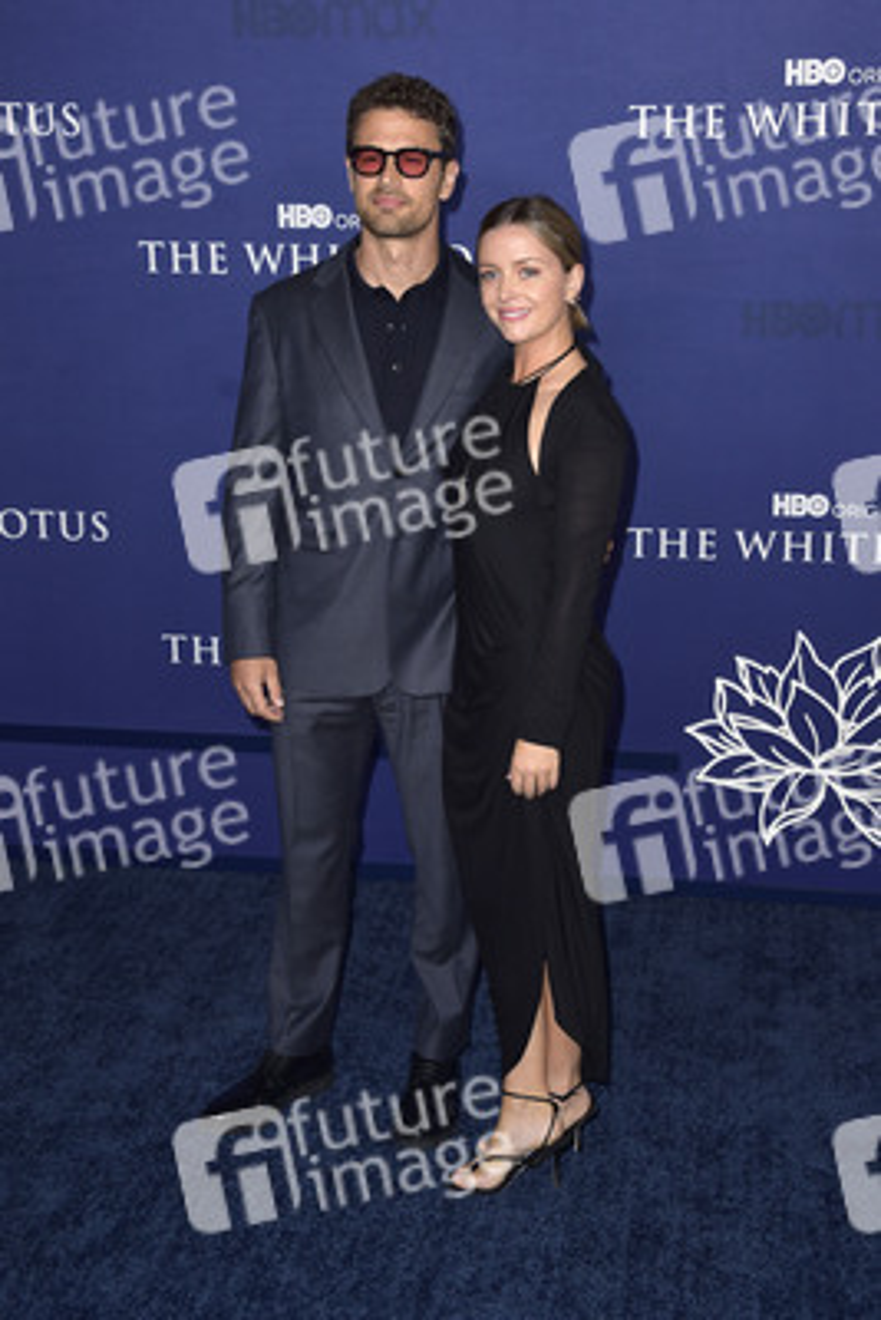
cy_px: 660
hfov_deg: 28.1
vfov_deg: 41.1
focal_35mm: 48
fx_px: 1760
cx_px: 440
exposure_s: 1/250
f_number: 6.3
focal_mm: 48
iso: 800
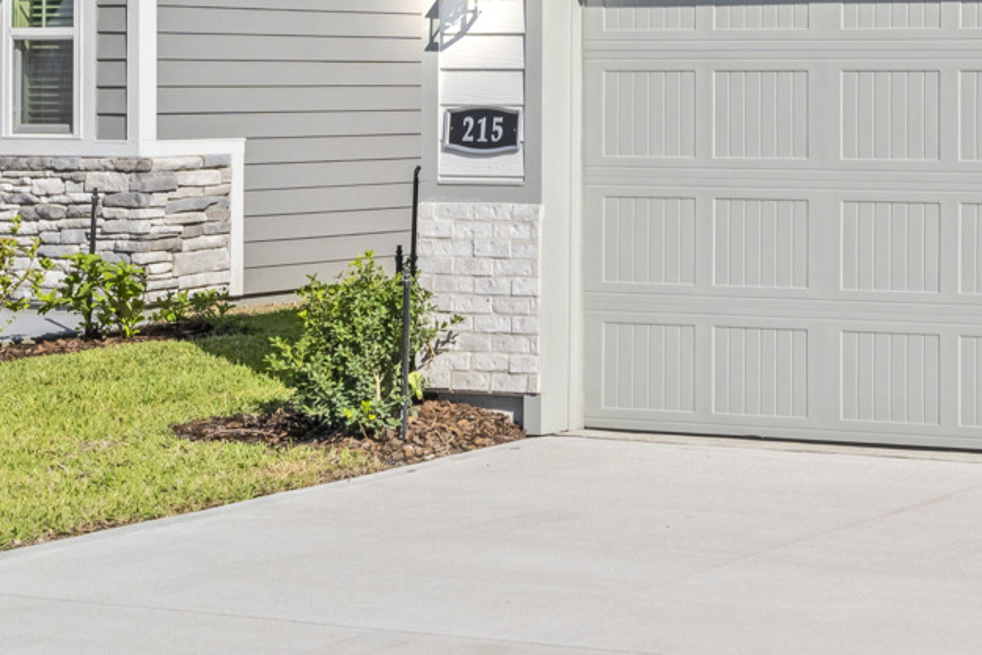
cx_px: 1573
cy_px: 62
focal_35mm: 96
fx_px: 2619
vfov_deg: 14.1
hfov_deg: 18.3
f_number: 9
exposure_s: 1/1250
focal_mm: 24
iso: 320
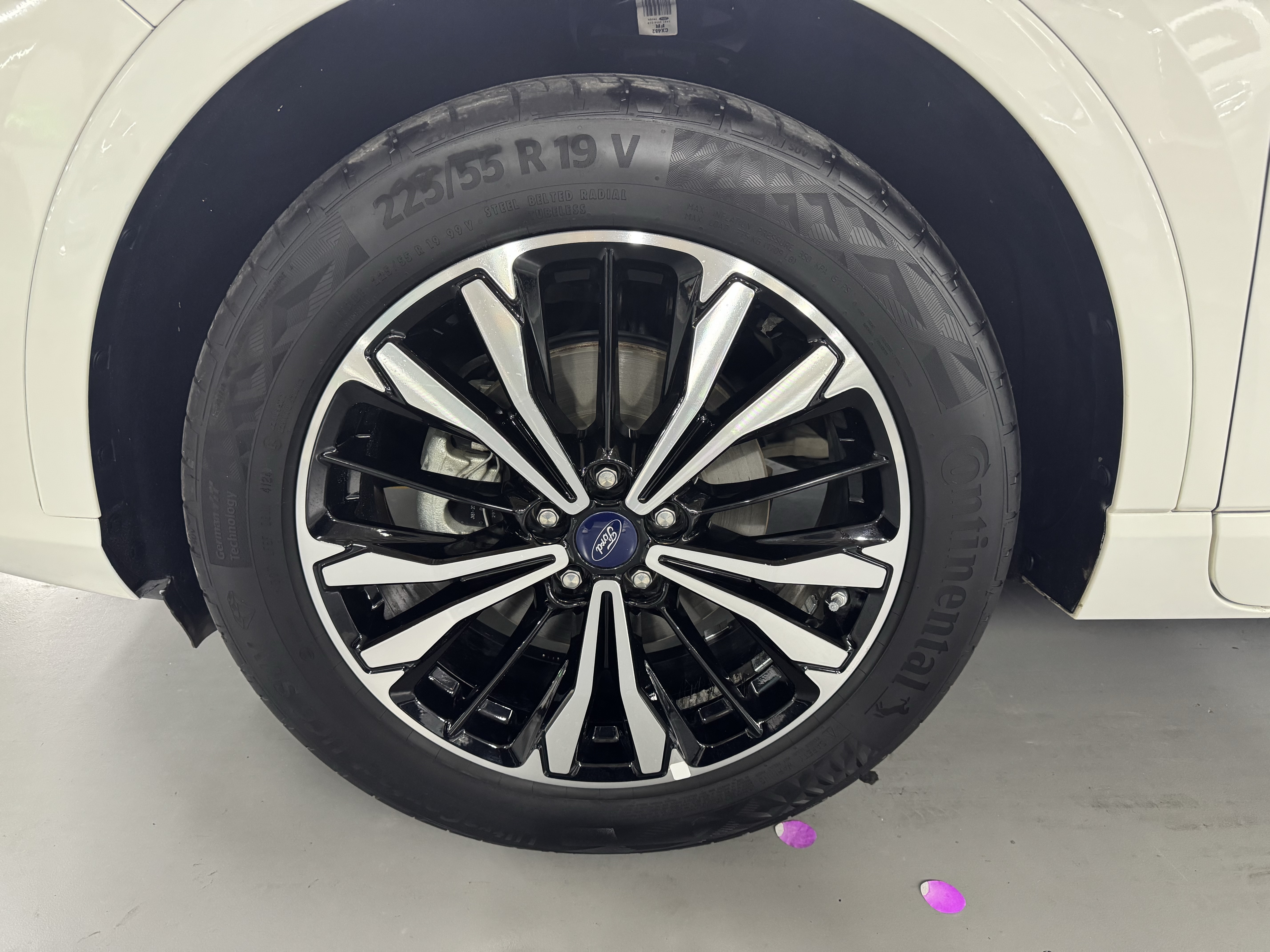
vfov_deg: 56.8
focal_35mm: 24
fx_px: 881
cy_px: 476
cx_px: 635
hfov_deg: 71.6
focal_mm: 6.76
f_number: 1.78
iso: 500
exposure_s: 1/50
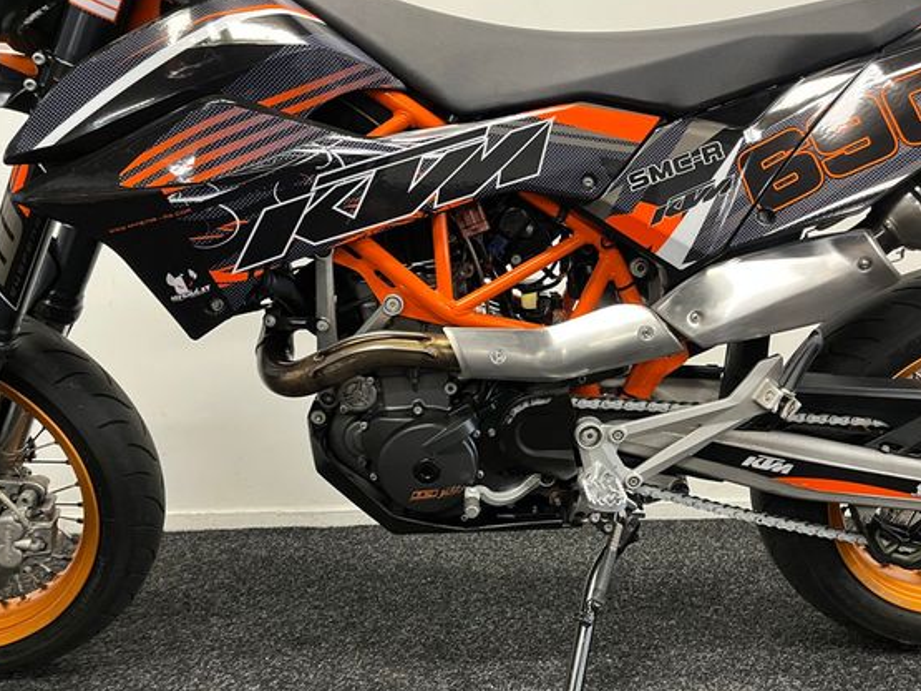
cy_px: 377
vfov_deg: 46.7
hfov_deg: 59.8
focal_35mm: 30
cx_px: 513
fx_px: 798
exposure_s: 1/50
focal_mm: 5.1
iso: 320
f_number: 1.6
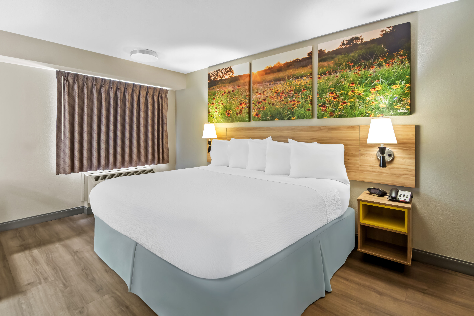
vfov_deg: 72.1
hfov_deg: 95.0
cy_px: 158
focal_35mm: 16
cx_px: 237
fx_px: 217
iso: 800
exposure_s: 1/2
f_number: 8
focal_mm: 11
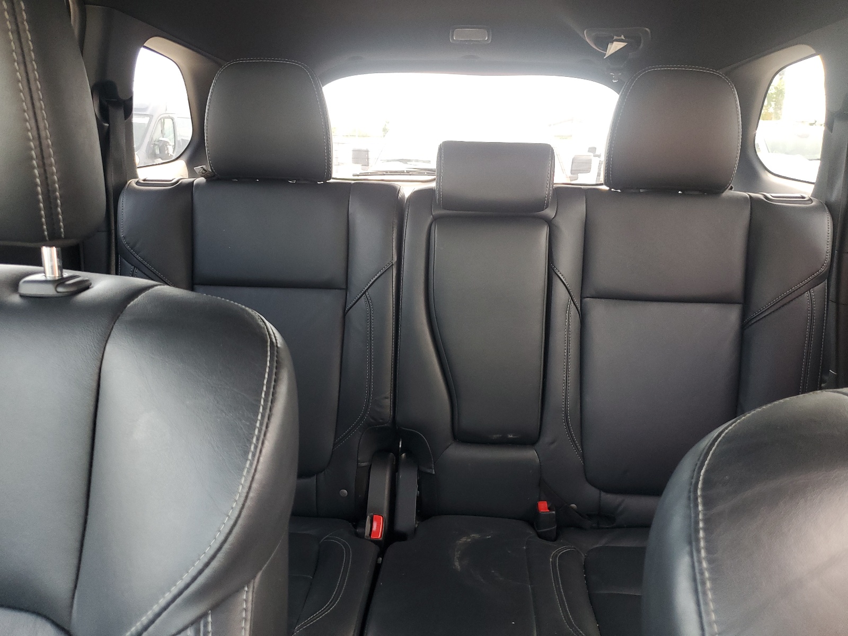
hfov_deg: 67.3
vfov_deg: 53.1
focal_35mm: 26
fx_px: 637
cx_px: 424
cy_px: 318
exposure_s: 1/120
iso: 97
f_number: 1.5
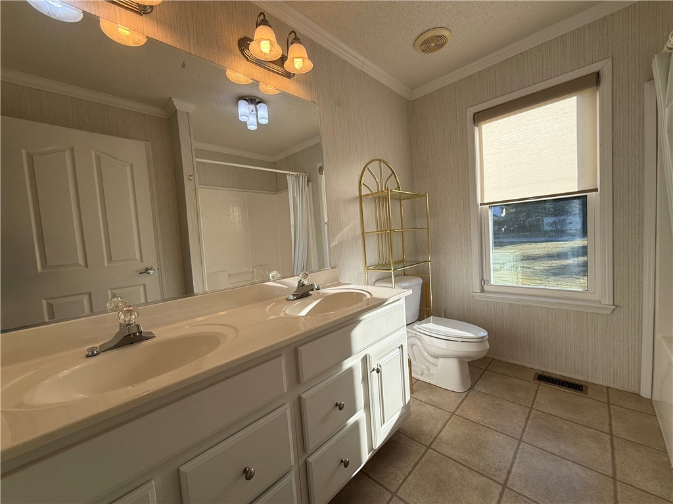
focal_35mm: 14
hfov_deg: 102.1
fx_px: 272
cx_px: 336
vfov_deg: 85.7
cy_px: 252
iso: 50
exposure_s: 1/430
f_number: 2.2
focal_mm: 2.22
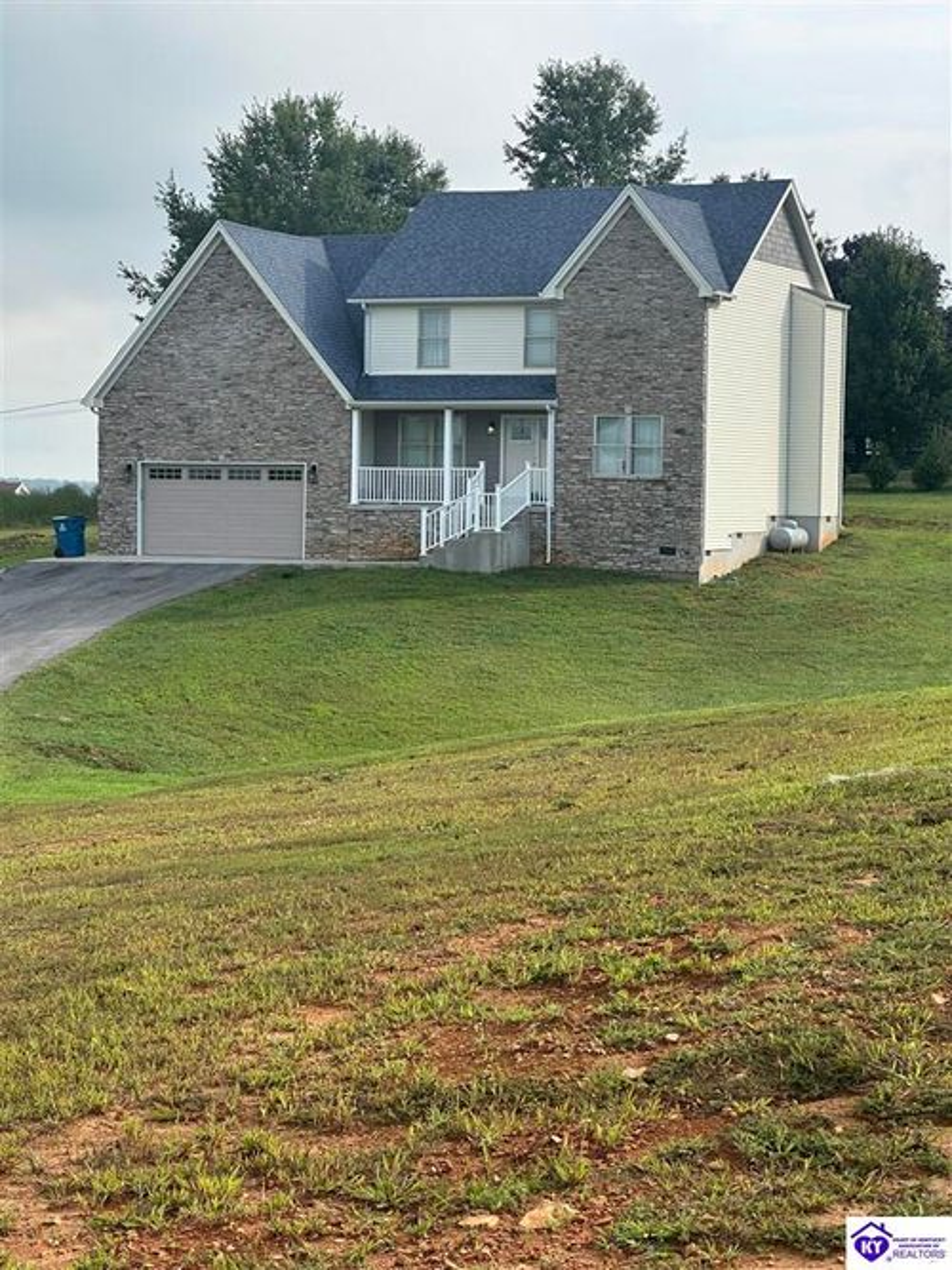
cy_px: 635
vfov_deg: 25.3
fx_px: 2824
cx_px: 476
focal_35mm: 77
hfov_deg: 19.1
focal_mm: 9
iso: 32
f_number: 2.8
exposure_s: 1/377
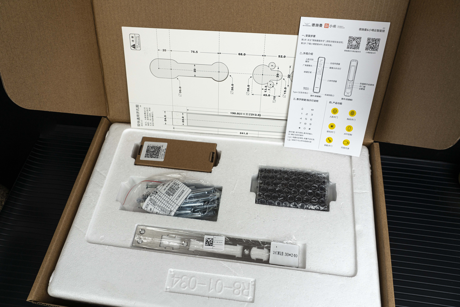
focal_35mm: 25
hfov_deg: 71.5
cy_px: 154
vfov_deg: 51.3
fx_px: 319
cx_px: 230
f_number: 8
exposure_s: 1/80
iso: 320
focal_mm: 25
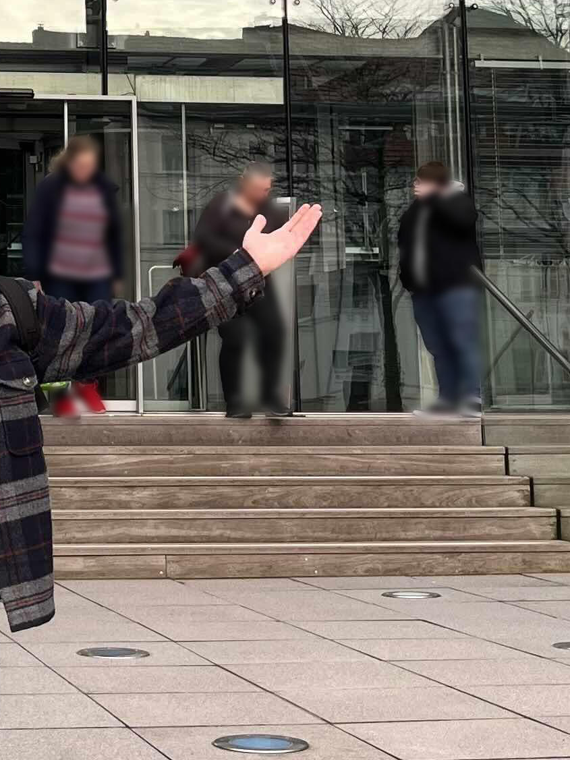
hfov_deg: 15.4
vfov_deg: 20.7
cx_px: -69
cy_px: 91
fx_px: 2042
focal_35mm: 93
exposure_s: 1/189
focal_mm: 5.1
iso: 40
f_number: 1.6
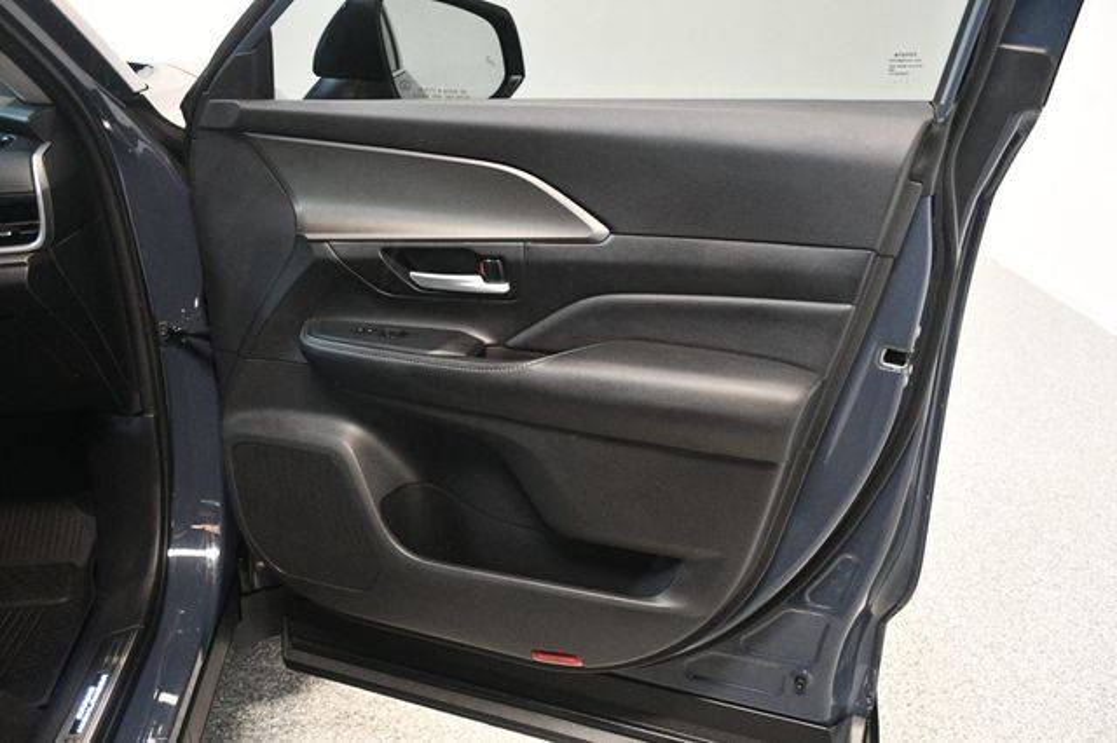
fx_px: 1023
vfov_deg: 39.9
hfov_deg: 57.2
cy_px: 372
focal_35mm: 33
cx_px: 558
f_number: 3.5
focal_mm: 22
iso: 3600
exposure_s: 1/60
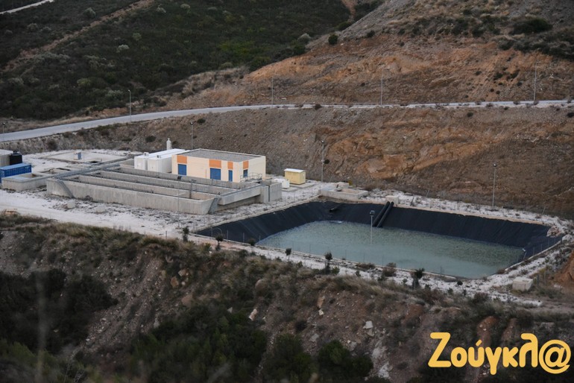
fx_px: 1053
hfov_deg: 30.5
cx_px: 287
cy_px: 192
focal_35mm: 66
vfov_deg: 20.6
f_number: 4
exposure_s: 1/400
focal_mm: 66
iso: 12800
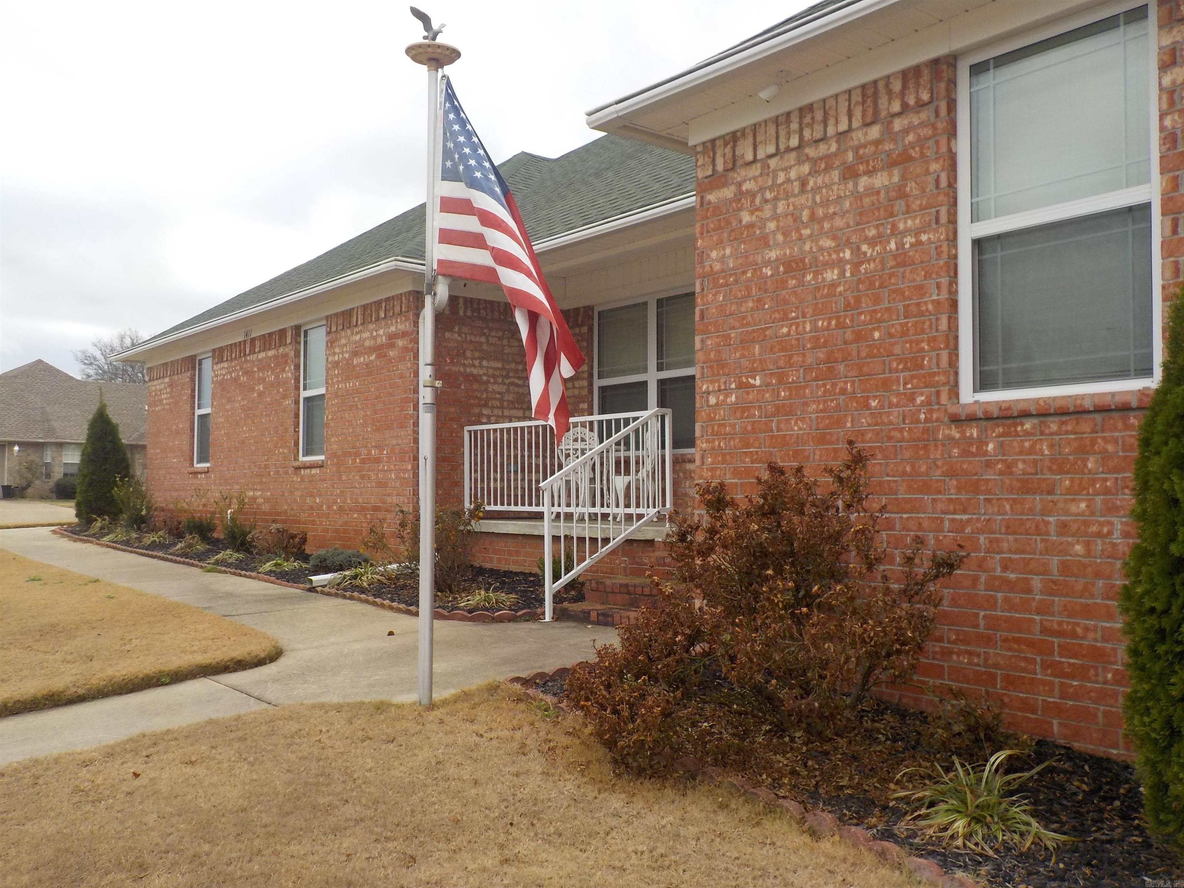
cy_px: 444
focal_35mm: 30
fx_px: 1026
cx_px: 592
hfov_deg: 60.0
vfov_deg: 46.8
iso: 125
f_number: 3.3
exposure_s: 1/320
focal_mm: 4.1
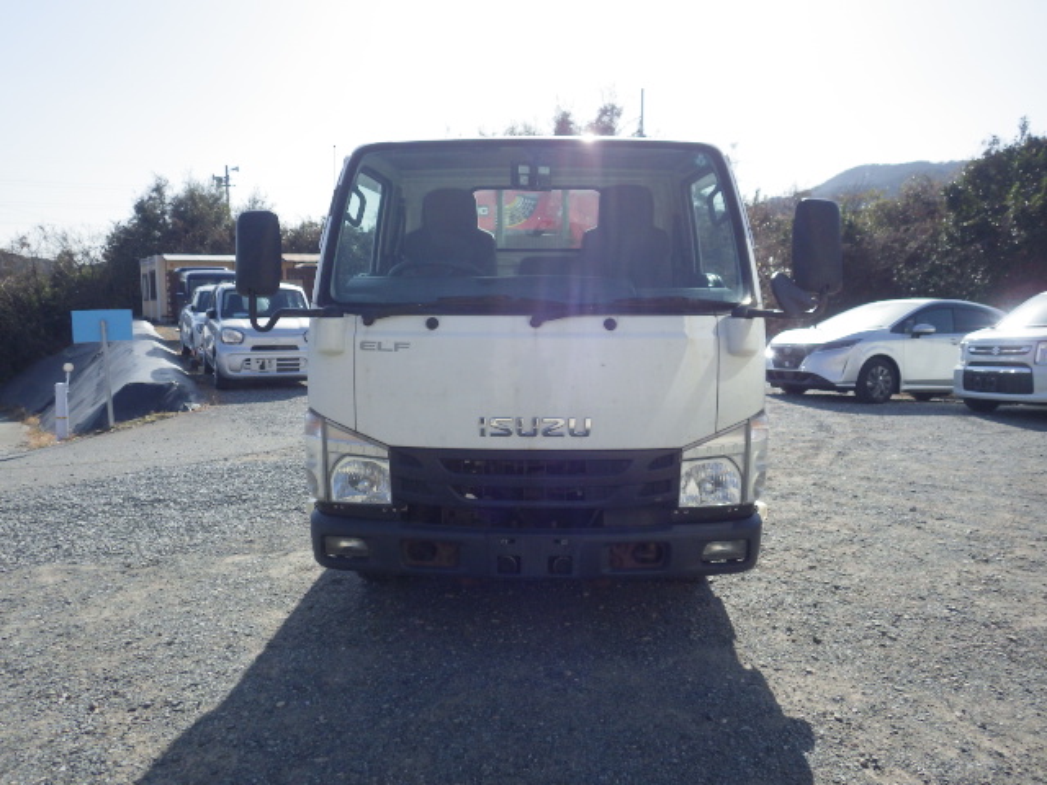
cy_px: 392
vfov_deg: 51.4
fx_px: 817
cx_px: 524
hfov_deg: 65.3
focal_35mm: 27
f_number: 8.2
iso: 250
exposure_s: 1/250
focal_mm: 4.8
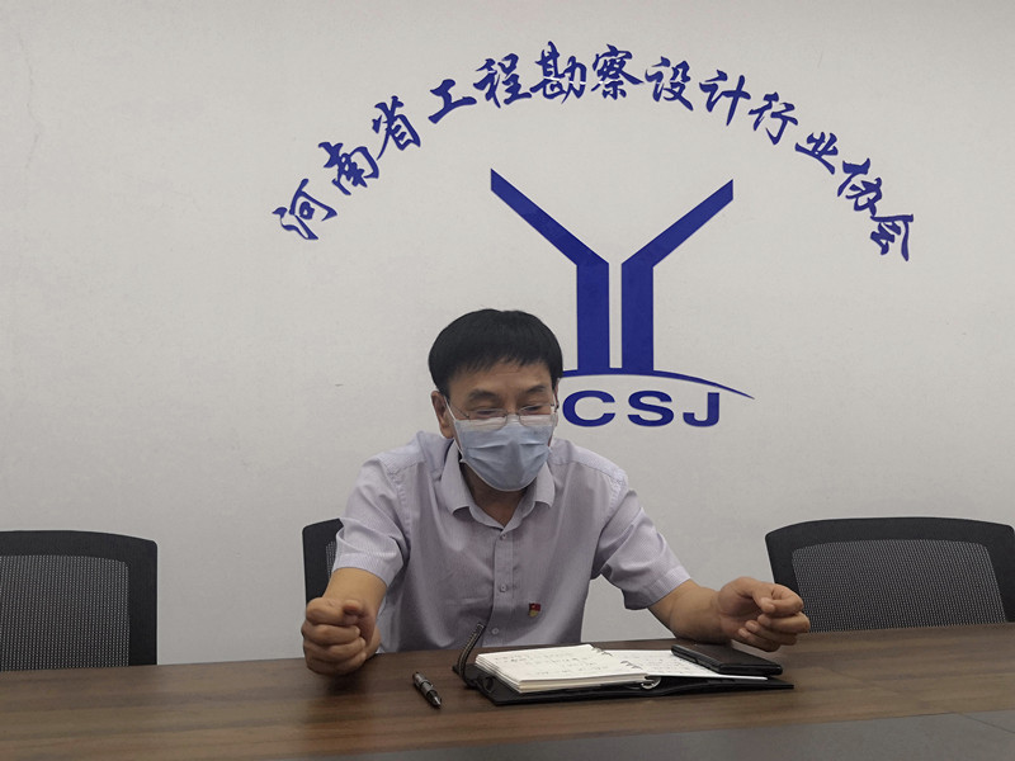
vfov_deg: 32.9
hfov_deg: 42.9
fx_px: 1290
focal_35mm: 44
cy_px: 380
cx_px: 508
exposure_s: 1/50
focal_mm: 3.95
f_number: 1.8
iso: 125
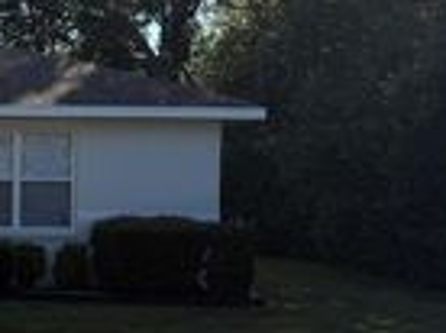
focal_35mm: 87
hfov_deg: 19.9
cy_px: 218
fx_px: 1119
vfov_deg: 16.9
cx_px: -200
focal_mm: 6.76
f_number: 1.78
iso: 80
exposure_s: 1/4405
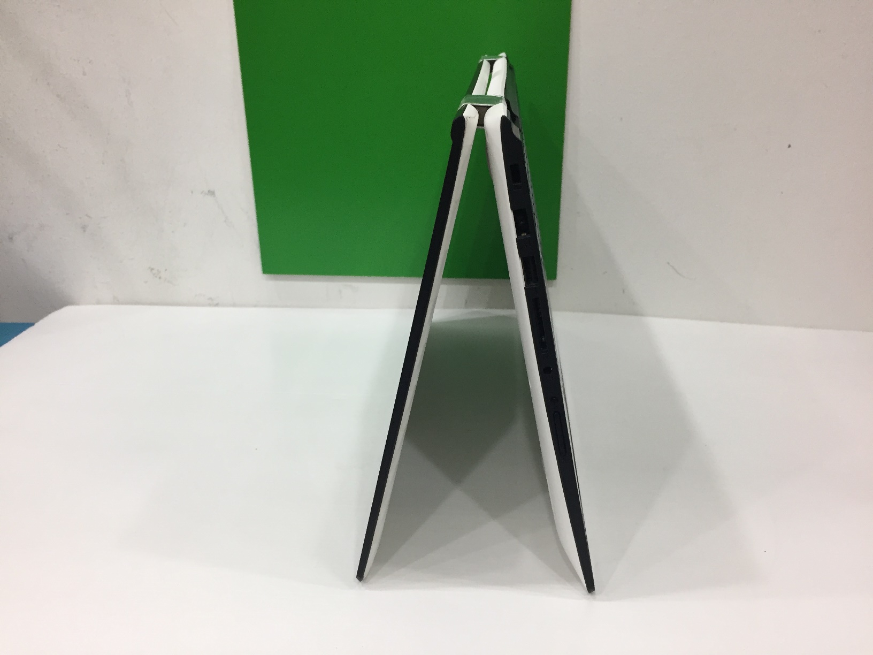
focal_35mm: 29
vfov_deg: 48.2
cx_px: 436
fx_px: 731
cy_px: 328
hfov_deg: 61.7
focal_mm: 4.15
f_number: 2.2
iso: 64
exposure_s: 1/33
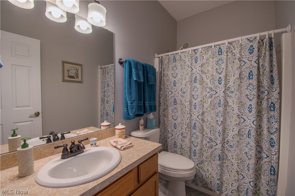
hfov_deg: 100.4
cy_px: 98
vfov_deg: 77.3
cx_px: 148
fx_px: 123
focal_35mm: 15
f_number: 13
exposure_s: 1
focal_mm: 10
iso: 400
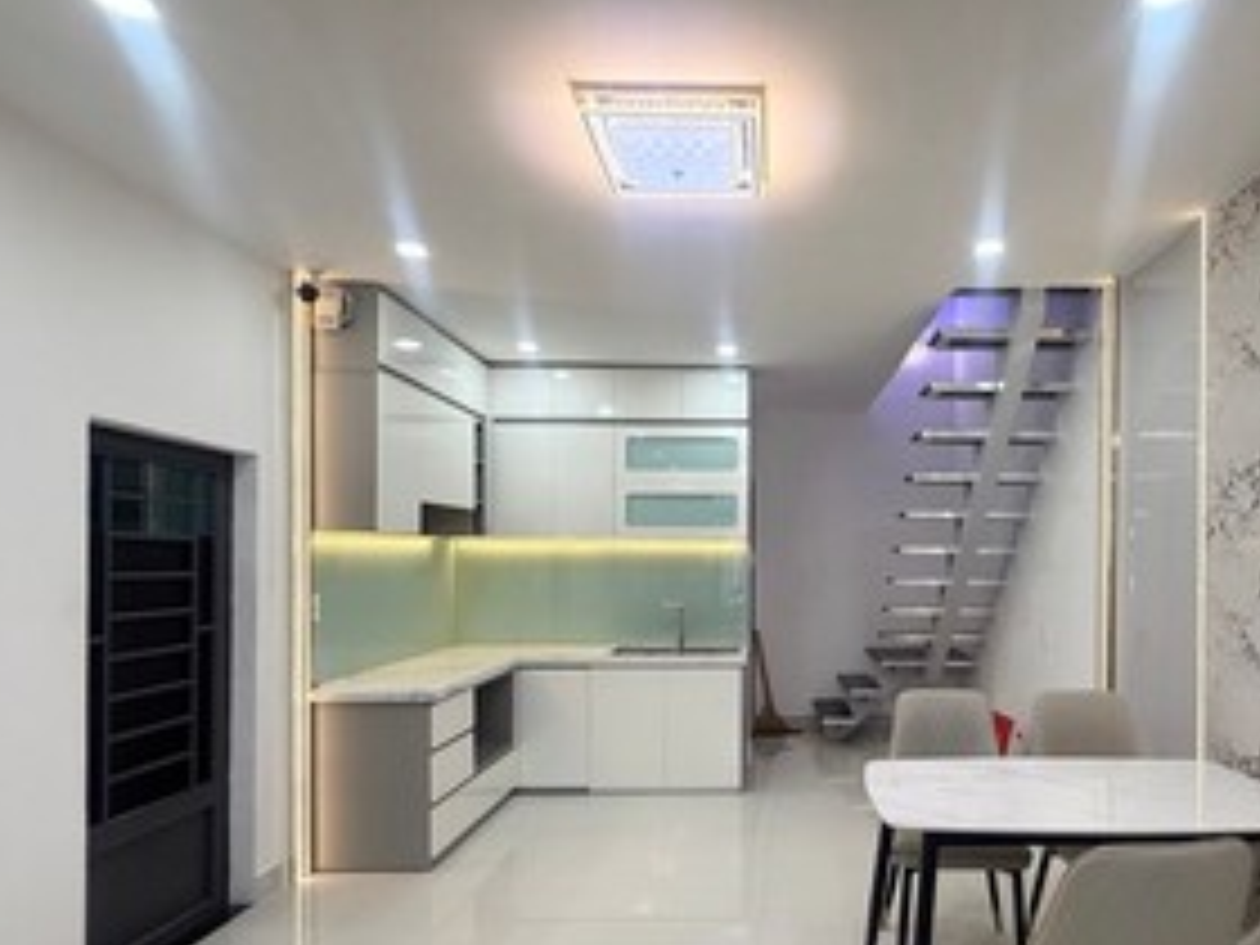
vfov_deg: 65.9
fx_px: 728
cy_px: 513
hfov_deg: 79.4
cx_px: 828
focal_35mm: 20
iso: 125
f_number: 2.2
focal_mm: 2.22
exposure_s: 1/99
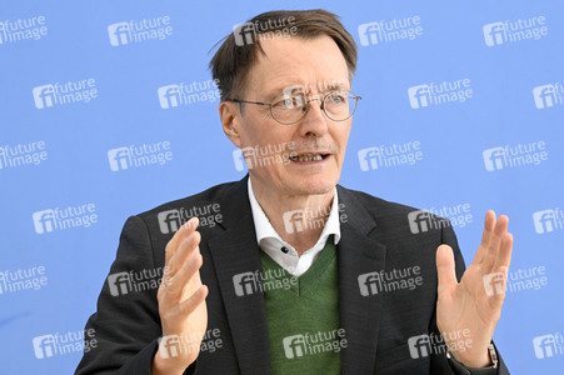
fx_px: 2035
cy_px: 188
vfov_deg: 10.5
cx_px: 282
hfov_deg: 15.8
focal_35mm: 130
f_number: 7.1
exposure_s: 1/500
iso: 4000
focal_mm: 130
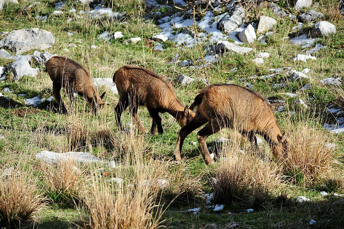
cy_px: 114
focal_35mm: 270
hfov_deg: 7.6
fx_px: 2578
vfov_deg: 5.1
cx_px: 172
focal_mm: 270
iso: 200
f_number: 9
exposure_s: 1/320
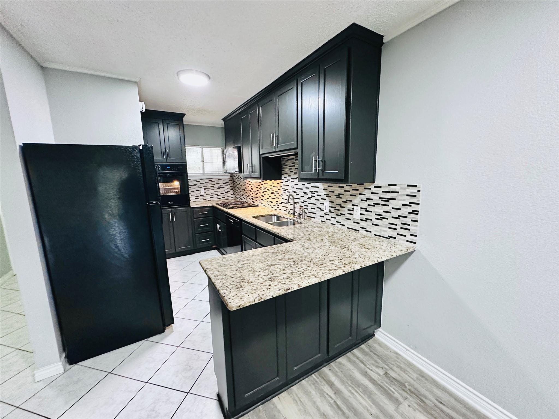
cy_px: 210
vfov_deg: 85.7
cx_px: 280
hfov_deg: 102.1
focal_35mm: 14
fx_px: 226
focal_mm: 2.22
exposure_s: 1/60
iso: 640
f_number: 2.2
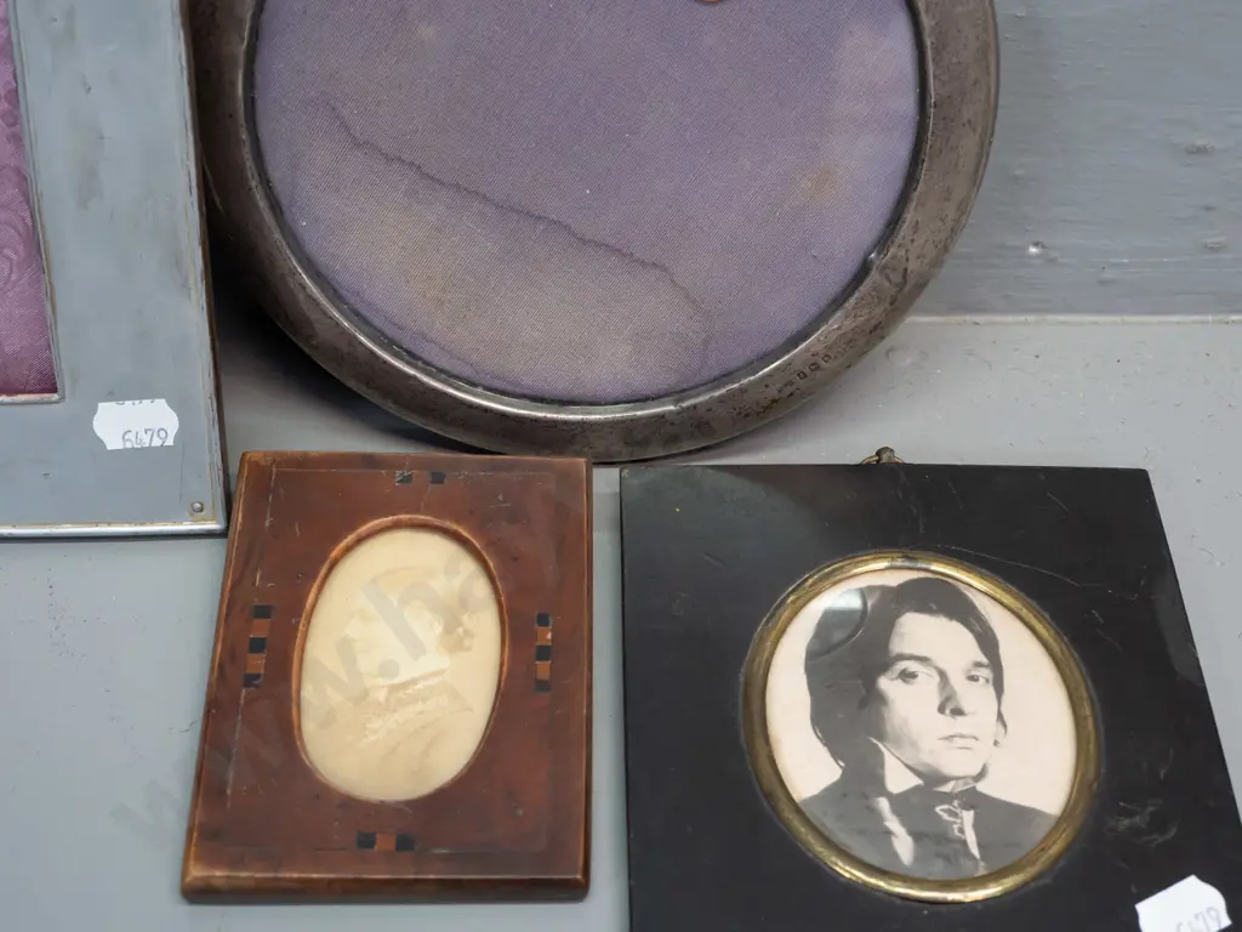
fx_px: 1794
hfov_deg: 38.2
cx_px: 621
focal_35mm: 50
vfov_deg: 29.1
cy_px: 466
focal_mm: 25
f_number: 5.6
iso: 3200
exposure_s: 1/125
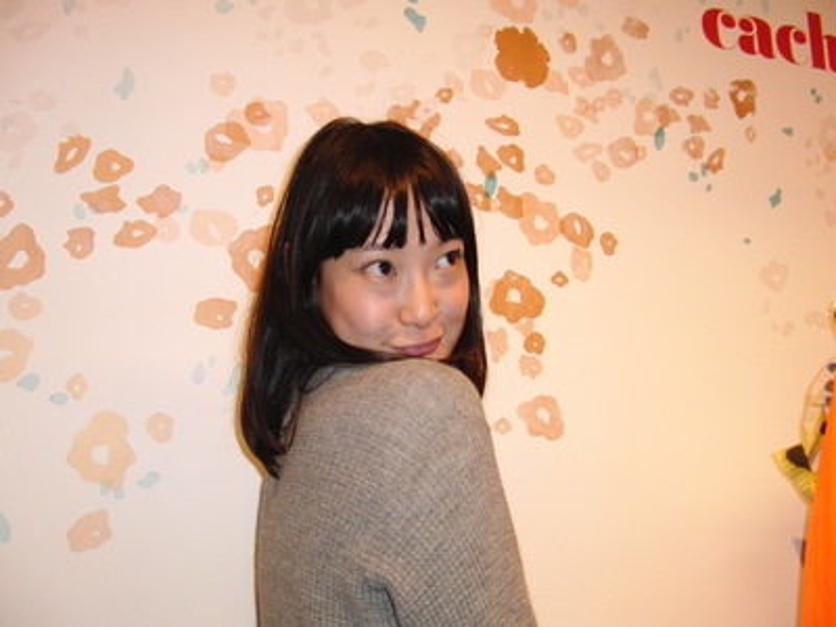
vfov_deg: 38.7
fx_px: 894
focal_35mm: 37
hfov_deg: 50.1
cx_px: 418
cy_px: 314
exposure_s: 1/80
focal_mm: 6.42
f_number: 3.6
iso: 400
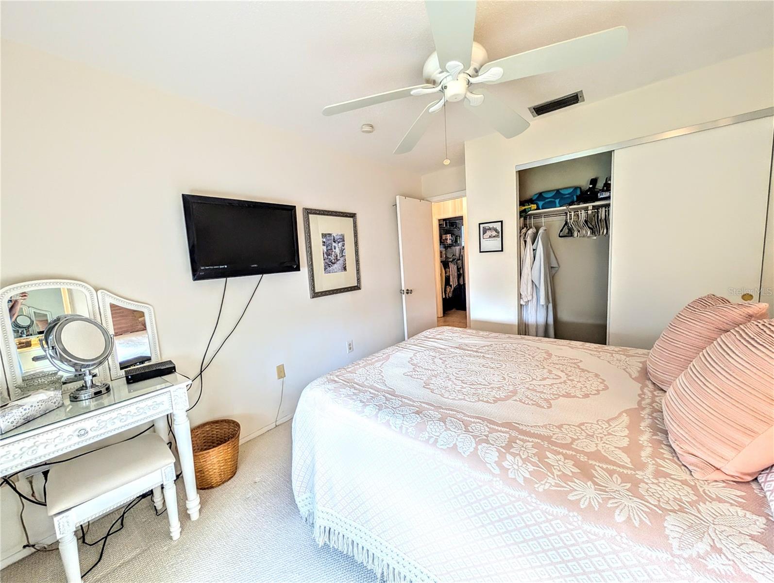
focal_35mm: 12
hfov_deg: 110.5
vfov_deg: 94.6
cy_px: 292
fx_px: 269
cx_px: 387
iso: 98
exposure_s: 1/120
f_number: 1.7
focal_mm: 2.02
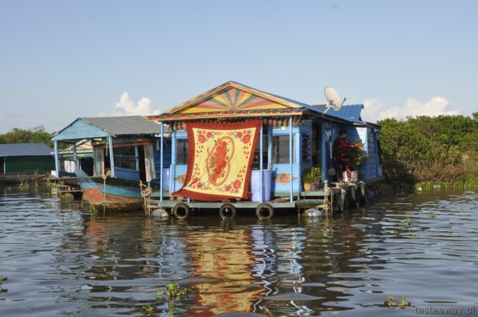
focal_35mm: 51
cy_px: 158
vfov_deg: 26.4
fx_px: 676
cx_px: 239
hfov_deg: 38.9
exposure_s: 1/200
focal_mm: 34
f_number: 13
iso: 200
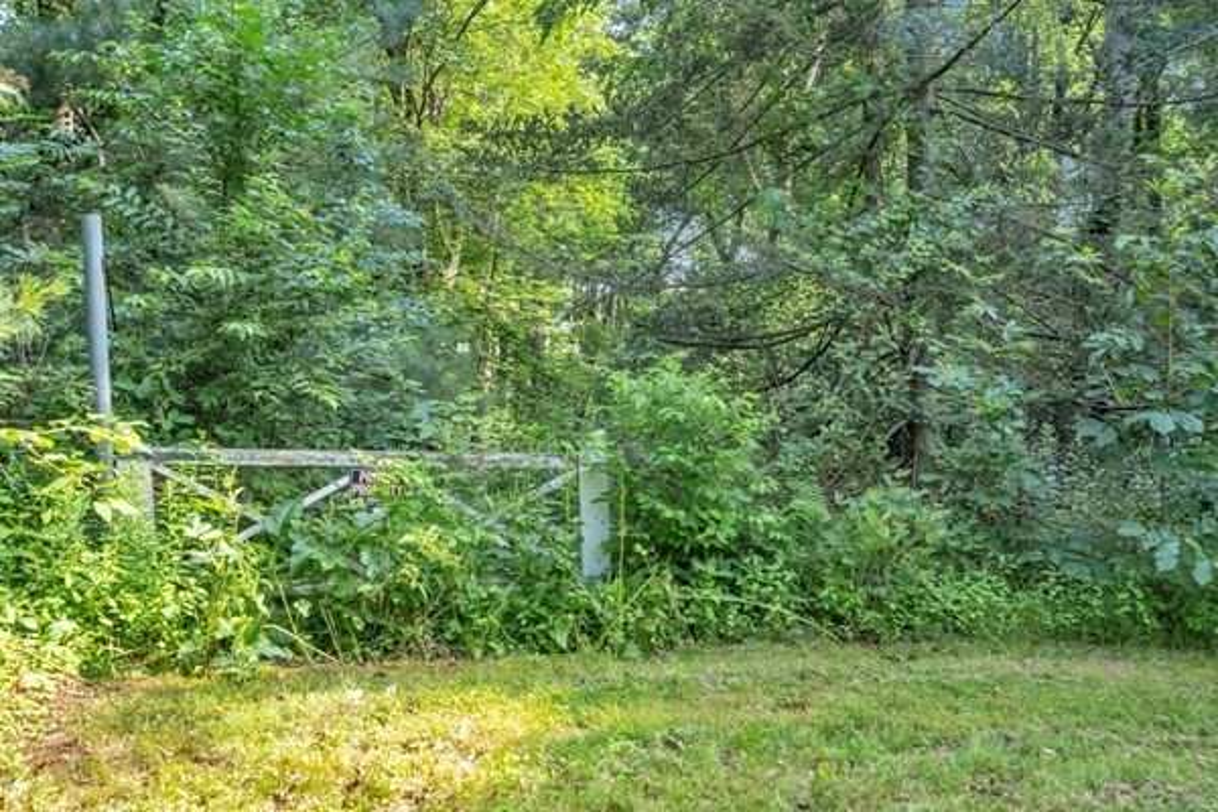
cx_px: 609
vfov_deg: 37.9
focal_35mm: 35
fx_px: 1184
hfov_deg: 54.4
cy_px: 406
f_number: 8
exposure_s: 1/10
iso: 200
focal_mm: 35
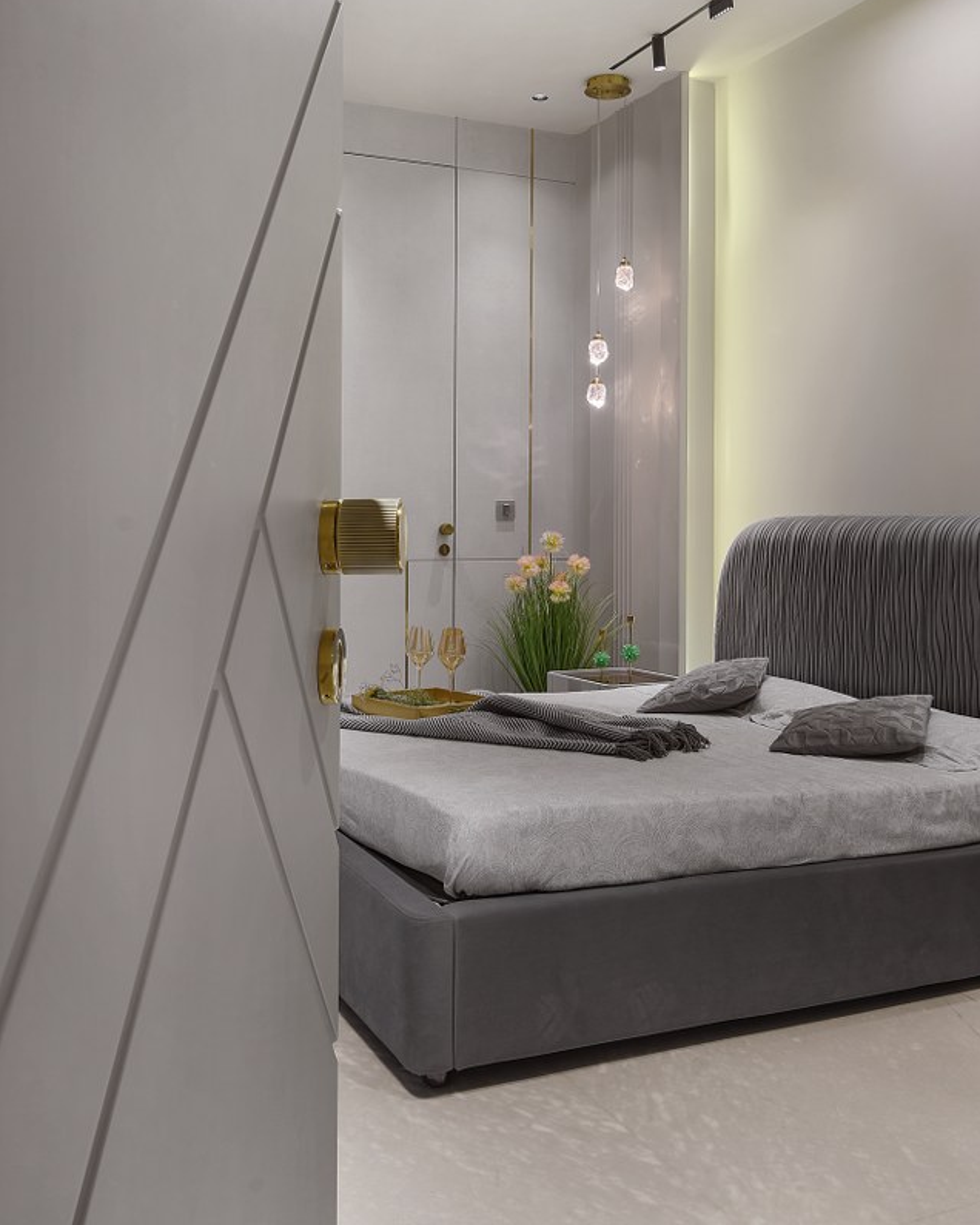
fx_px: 1233
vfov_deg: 52.6
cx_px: 492
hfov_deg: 43.4
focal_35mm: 34
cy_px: 522
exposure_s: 1.3
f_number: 11
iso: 100
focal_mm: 20
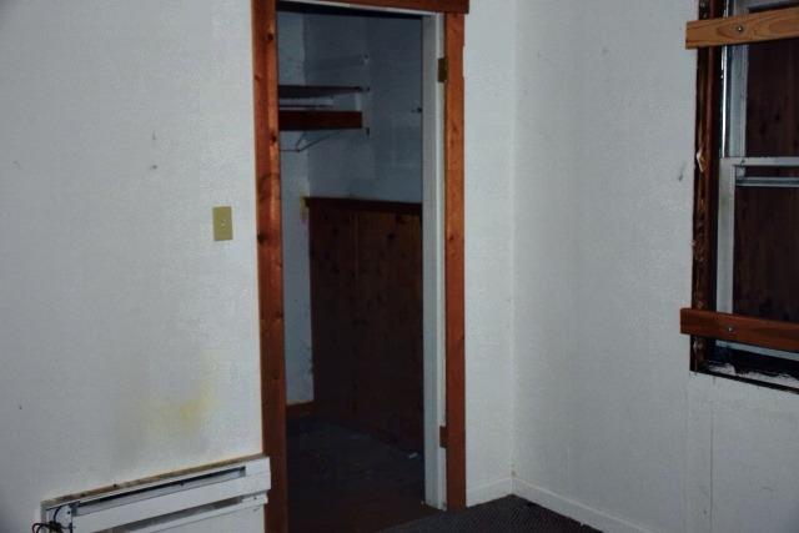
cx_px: 400
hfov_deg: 43.6
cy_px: 266
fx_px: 999
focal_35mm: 45
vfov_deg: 29.9
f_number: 4
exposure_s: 1/60
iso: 3200
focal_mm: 30
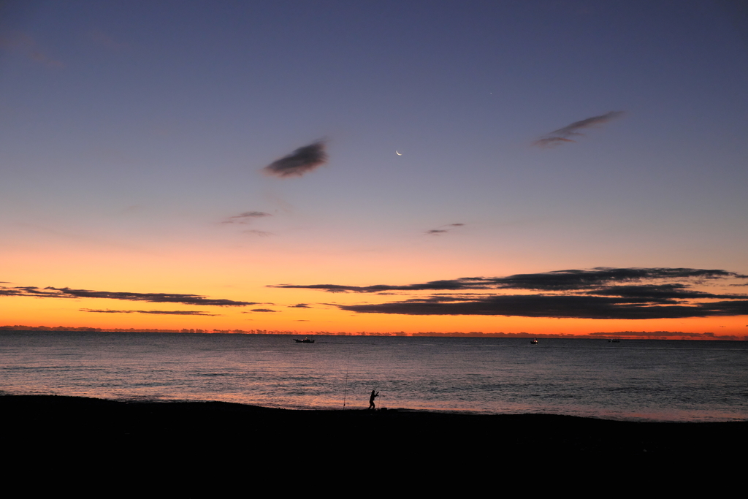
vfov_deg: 36.9
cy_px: 250
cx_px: 374
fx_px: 748
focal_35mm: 36
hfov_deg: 53.1
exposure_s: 1/56
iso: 1250
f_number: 3.2
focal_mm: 24.3
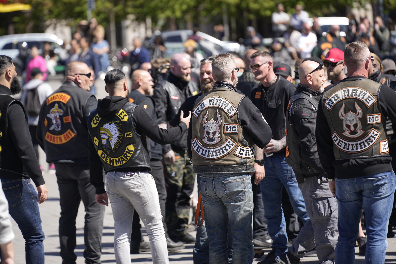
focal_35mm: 180
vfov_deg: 7.6
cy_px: 132
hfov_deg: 11.4
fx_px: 1980
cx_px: 198
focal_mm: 180
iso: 200
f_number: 4
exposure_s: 1/1000
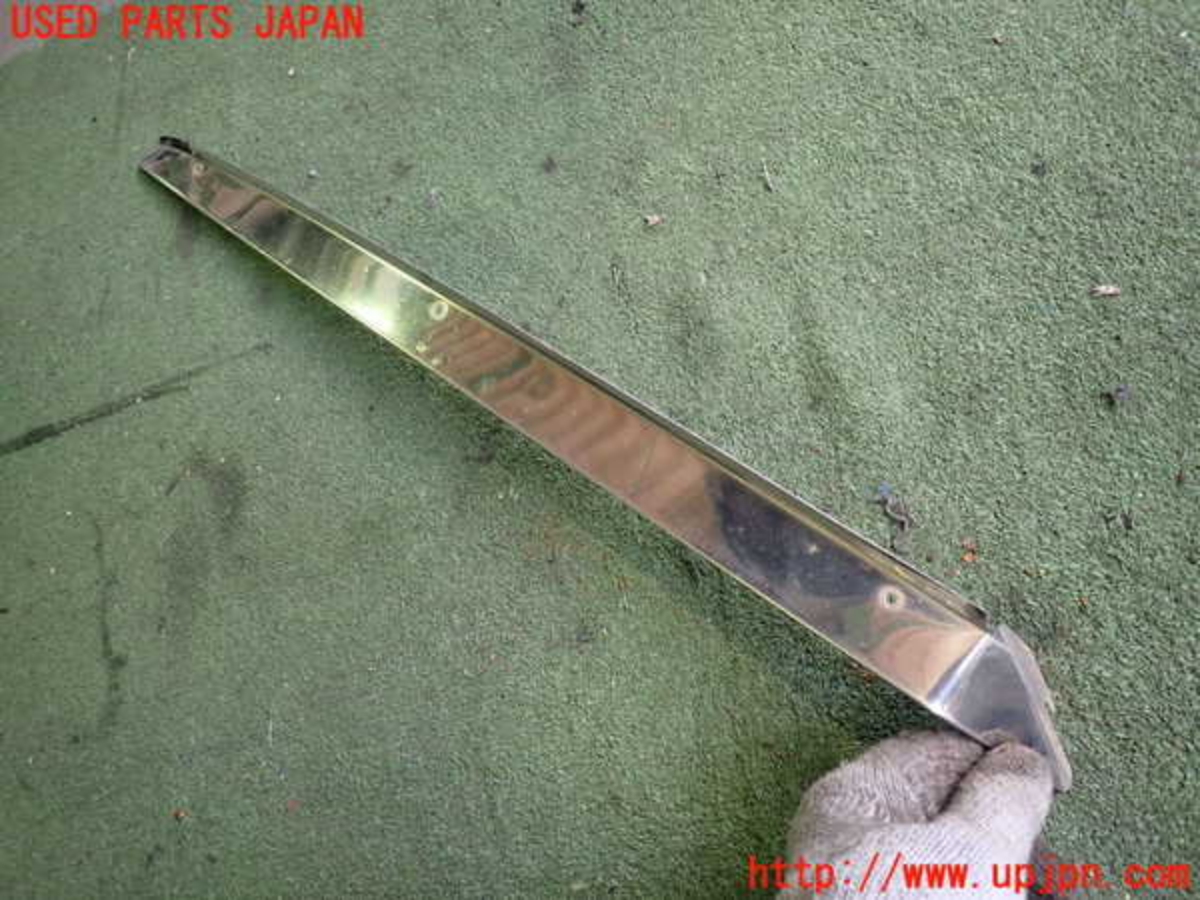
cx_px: 600
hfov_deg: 69.4
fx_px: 867
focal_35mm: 25
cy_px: 450
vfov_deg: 54.9
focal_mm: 4.5
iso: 200
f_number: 2
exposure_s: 1/40
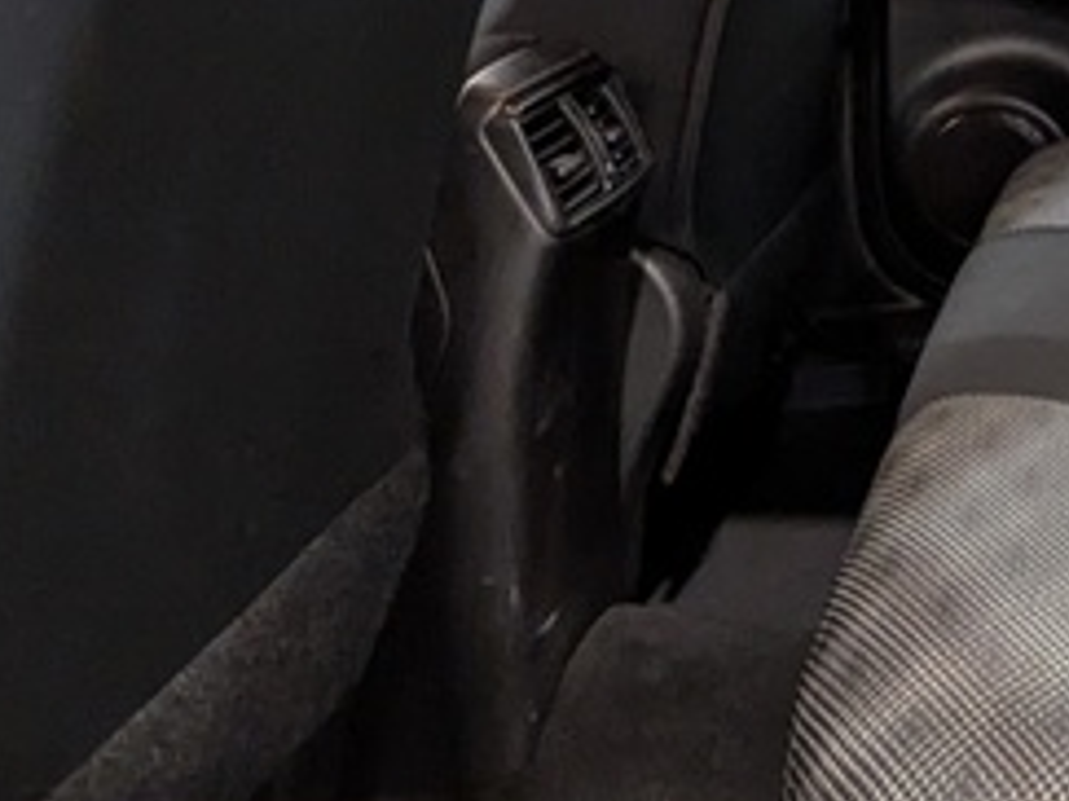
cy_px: -4
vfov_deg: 23.7
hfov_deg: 28.1
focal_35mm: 59
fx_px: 1821
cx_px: 1315
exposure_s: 1/25
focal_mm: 1.83
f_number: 2.2
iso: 78
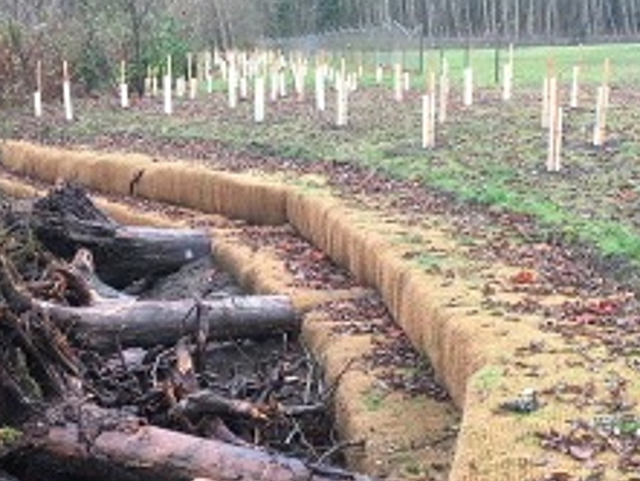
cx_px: 252
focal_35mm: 52
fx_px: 962
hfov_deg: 36.6
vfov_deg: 28.1
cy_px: 256
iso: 40
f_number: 2.2
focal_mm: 4.15
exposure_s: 1/30
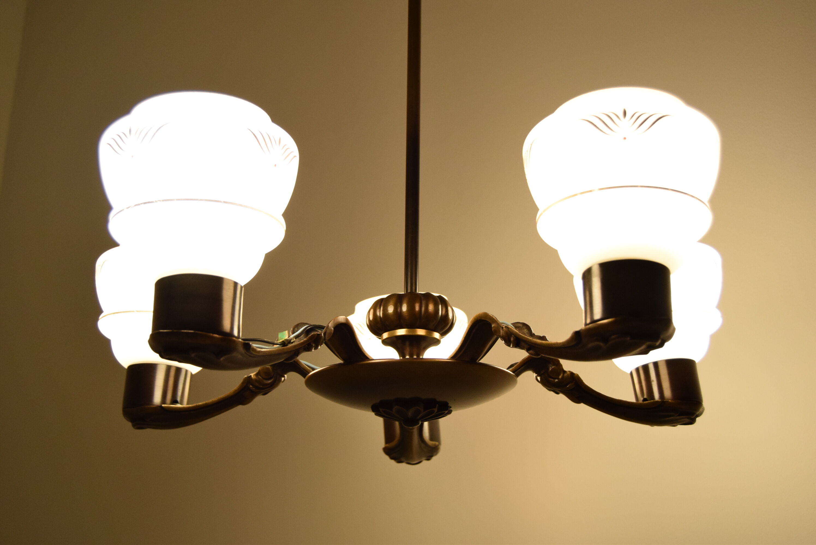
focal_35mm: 48
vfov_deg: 28.1
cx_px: 408
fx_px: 1089
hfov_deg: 41.1
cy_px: 272
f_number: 5
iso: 1600
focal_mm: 32
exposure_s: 1/100
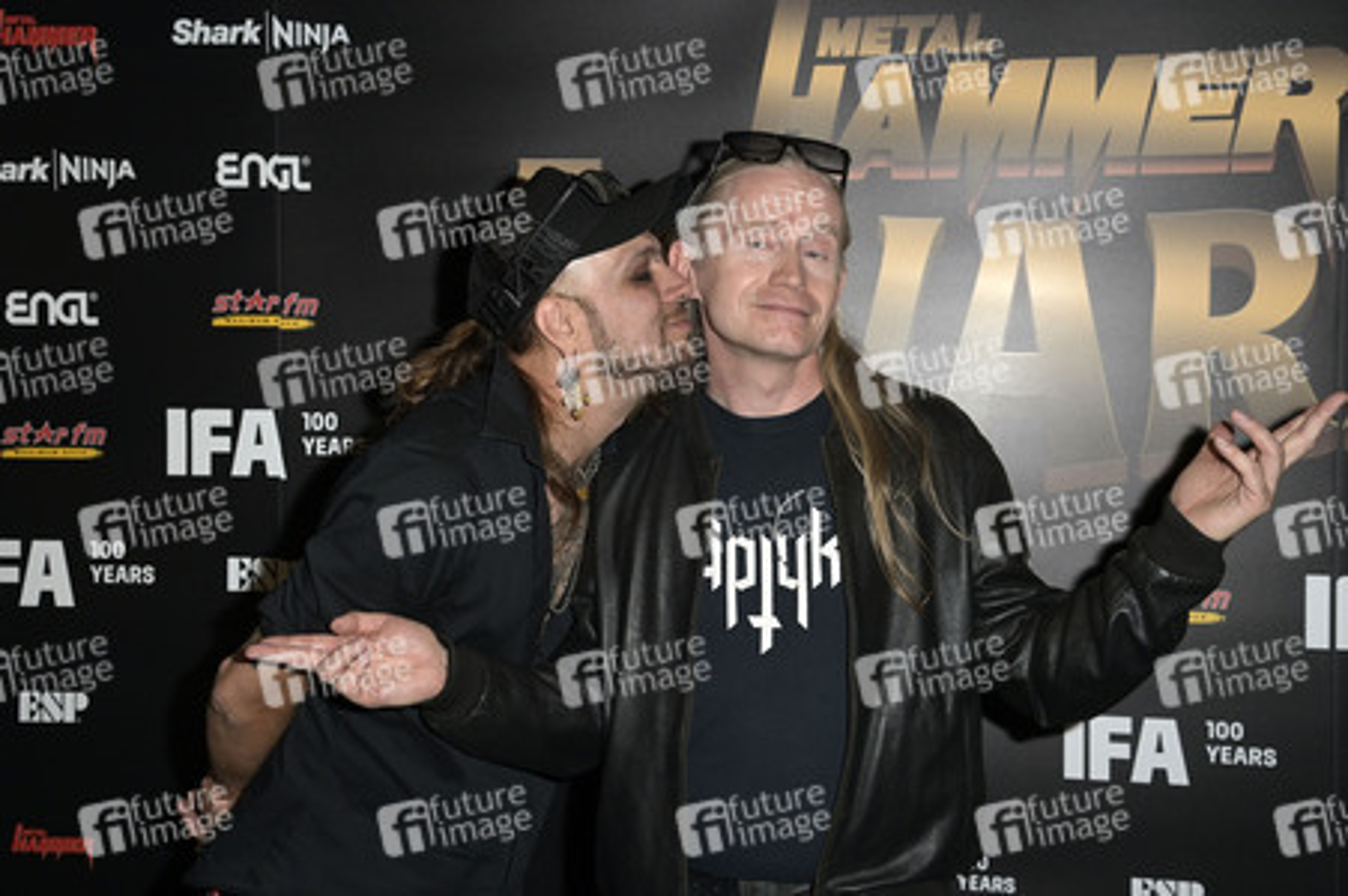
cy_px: 448
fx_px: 1721
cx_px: 674
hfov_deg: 42.8
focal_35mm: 46
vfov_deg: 29.2
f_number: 5
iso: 640
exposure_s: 1/200
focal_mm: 46
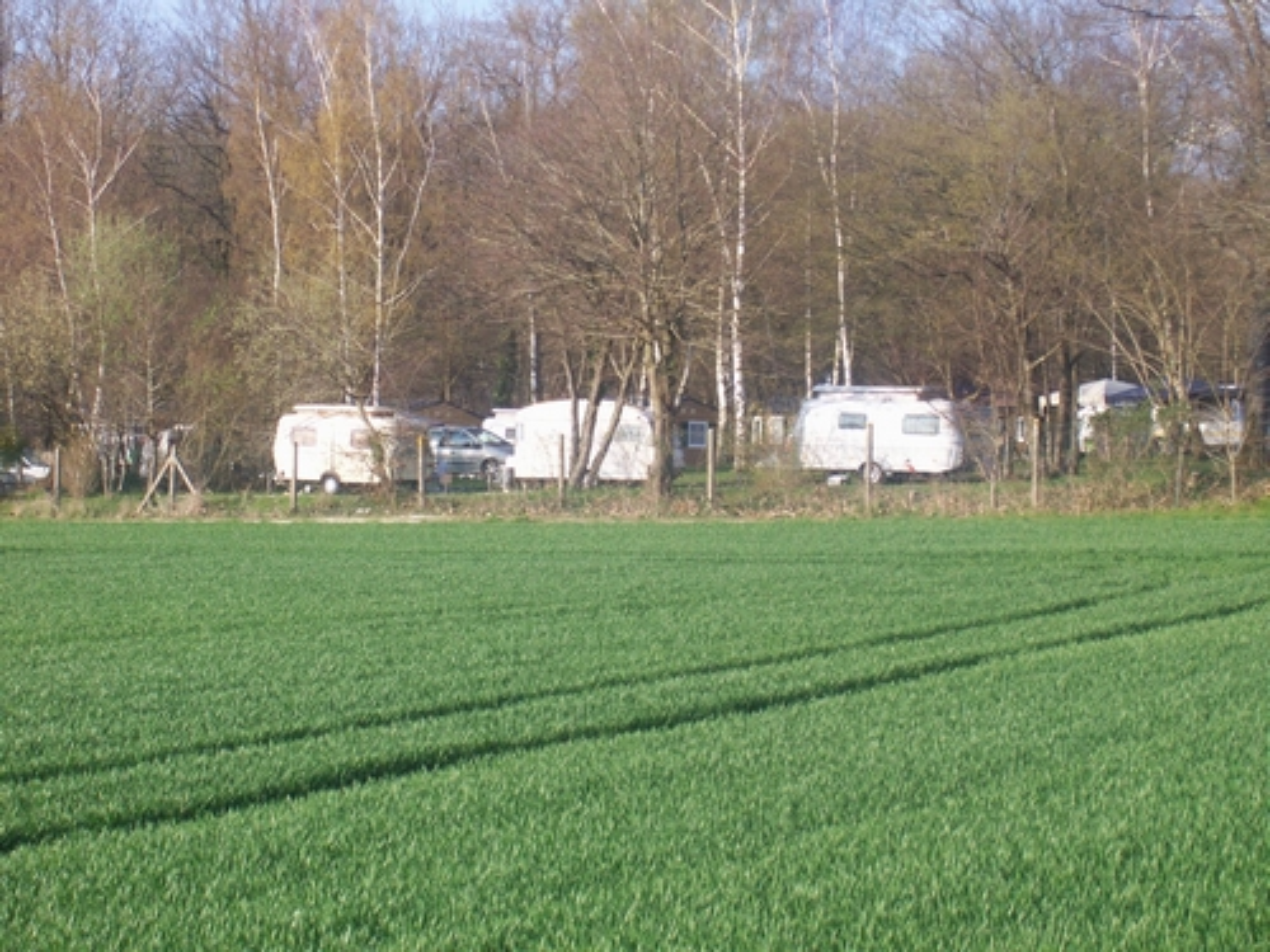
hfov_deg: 19.3
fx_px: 3742
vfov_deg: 14.5
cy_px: 476
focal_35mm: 102
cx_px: 635
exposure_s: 1/206
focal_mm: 16.8
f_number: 4.6
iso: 80
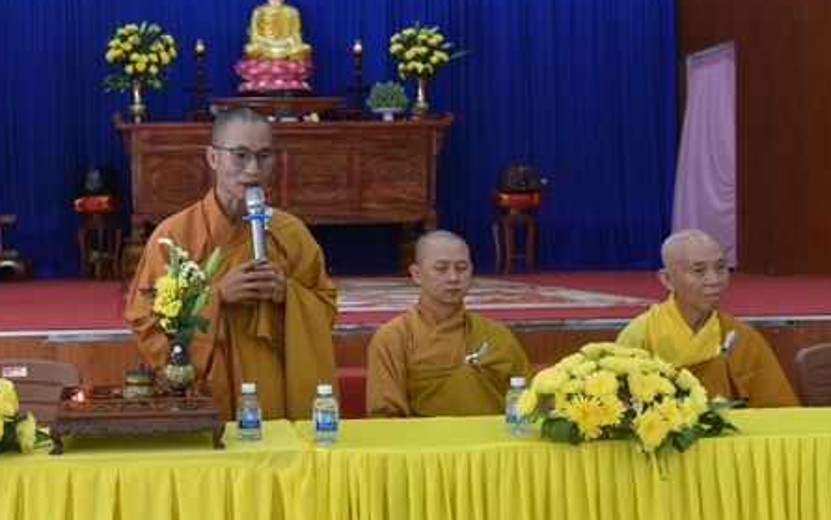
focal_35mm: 52
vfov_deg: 24.9
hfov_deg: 38.2
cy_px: 231
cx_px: 252
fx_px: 1178
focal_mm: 35
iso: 640
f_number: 4
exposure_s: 1/60
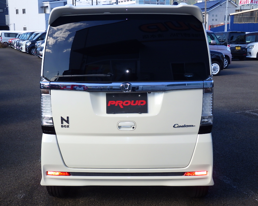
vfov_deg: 34.1
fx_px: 336
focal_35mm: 44
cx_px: 123
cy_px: 103
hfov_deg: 42.0
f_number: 5
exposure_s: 1/250
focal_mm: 7.5
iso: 125
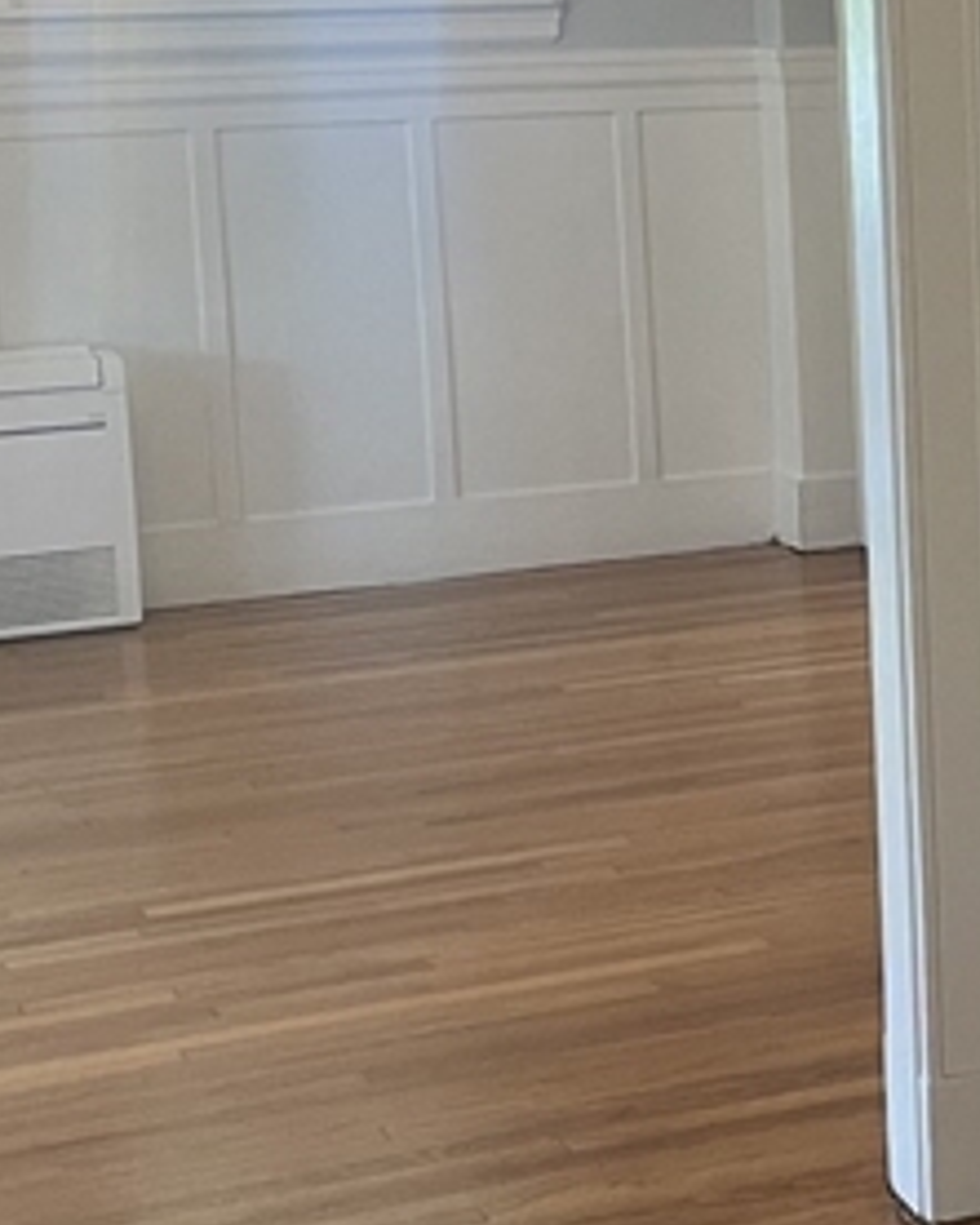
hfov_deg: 15.2
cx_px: 1472
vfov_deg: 20.3
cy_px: 426
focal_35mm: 94
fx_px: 3406
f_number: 1.6
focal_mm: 4.2
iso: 100
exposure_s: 1/60
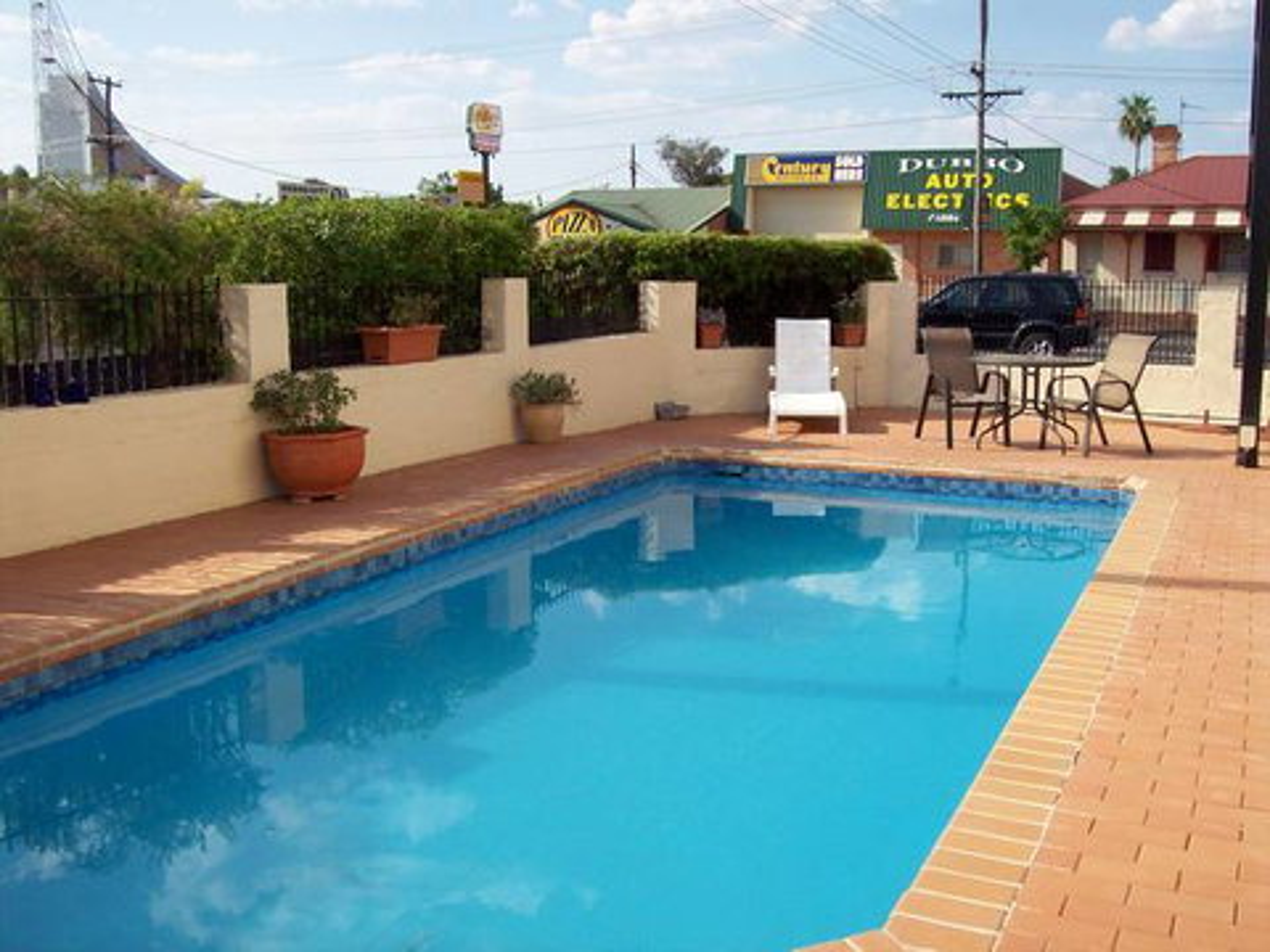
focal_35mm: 36
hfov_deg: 51.4
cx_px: 635
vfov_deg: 39.7
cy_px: 476
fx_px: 1321
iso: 80
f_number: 4.8
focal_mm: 6
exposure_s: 1/652
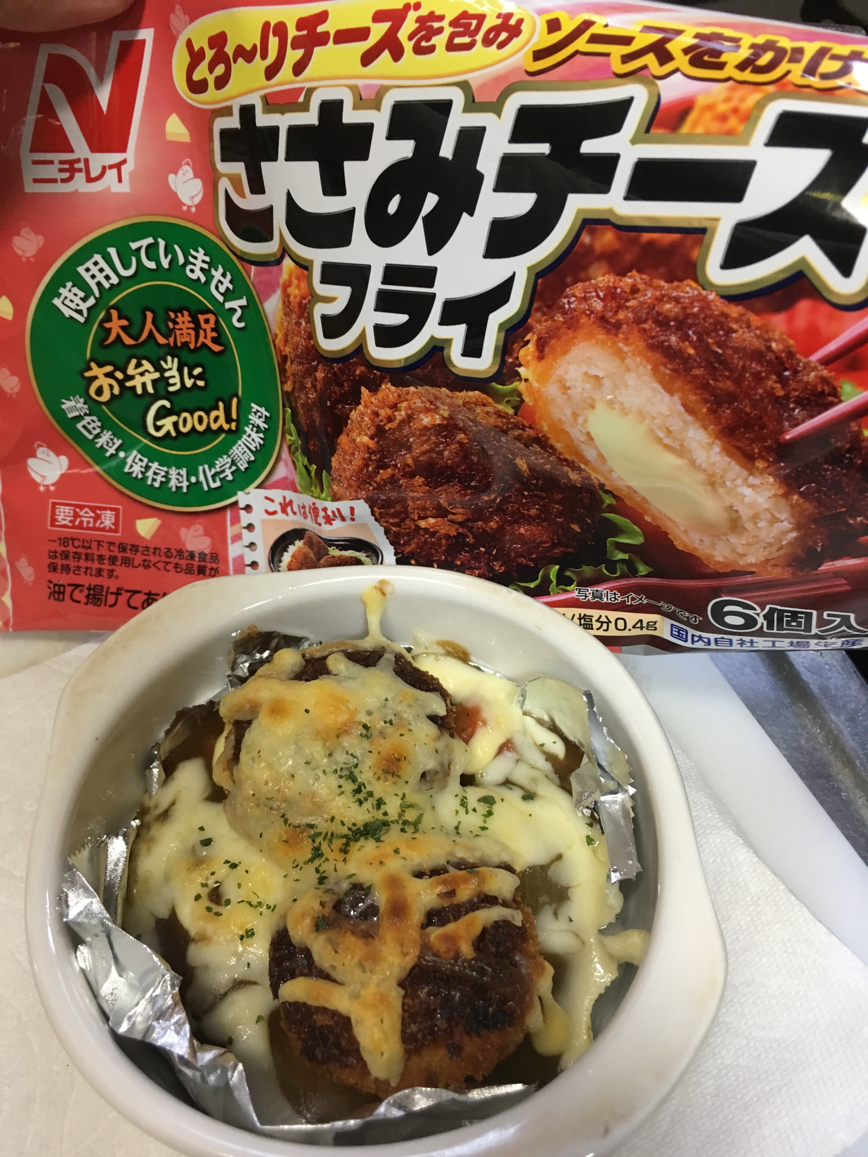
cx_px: 434
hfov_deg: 48.2
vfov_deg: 61.7
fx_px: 970
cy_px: 578
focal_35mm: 29
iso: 125
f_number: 2.2
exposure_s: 1/33
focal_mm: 4.15
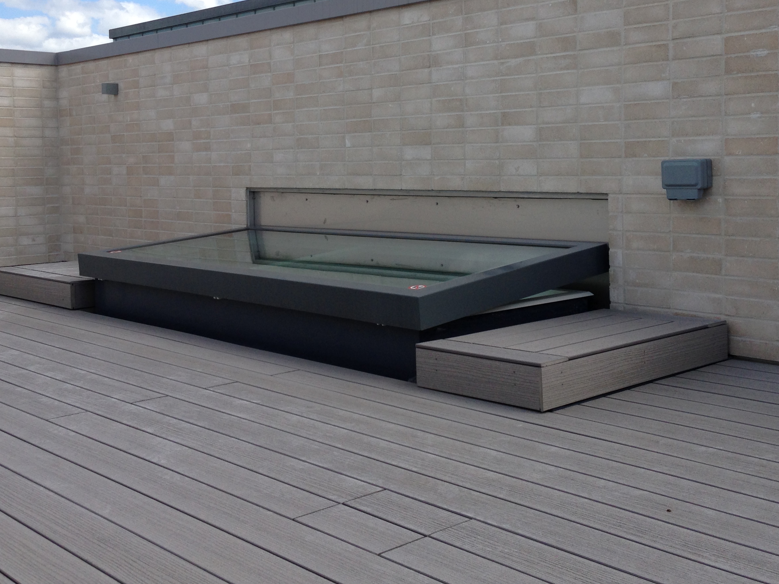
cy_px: 203
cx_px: 409
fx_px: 1035
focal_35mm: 46
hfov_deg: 41.2
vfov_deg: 31.3
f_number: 2.4
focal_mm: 4.12
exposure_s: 1/1323
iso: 50
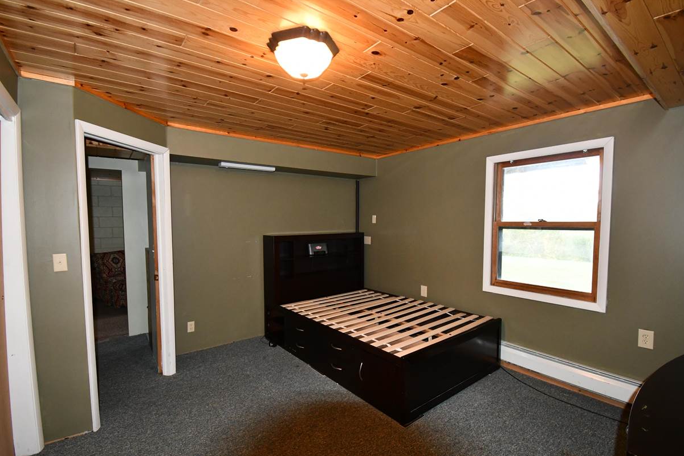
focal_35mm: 16
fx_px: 304
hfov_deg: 96.7
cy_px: 241
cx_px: 346
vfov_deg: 73.7
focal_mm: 10
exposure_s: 1/60
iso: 1800
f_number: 4.5
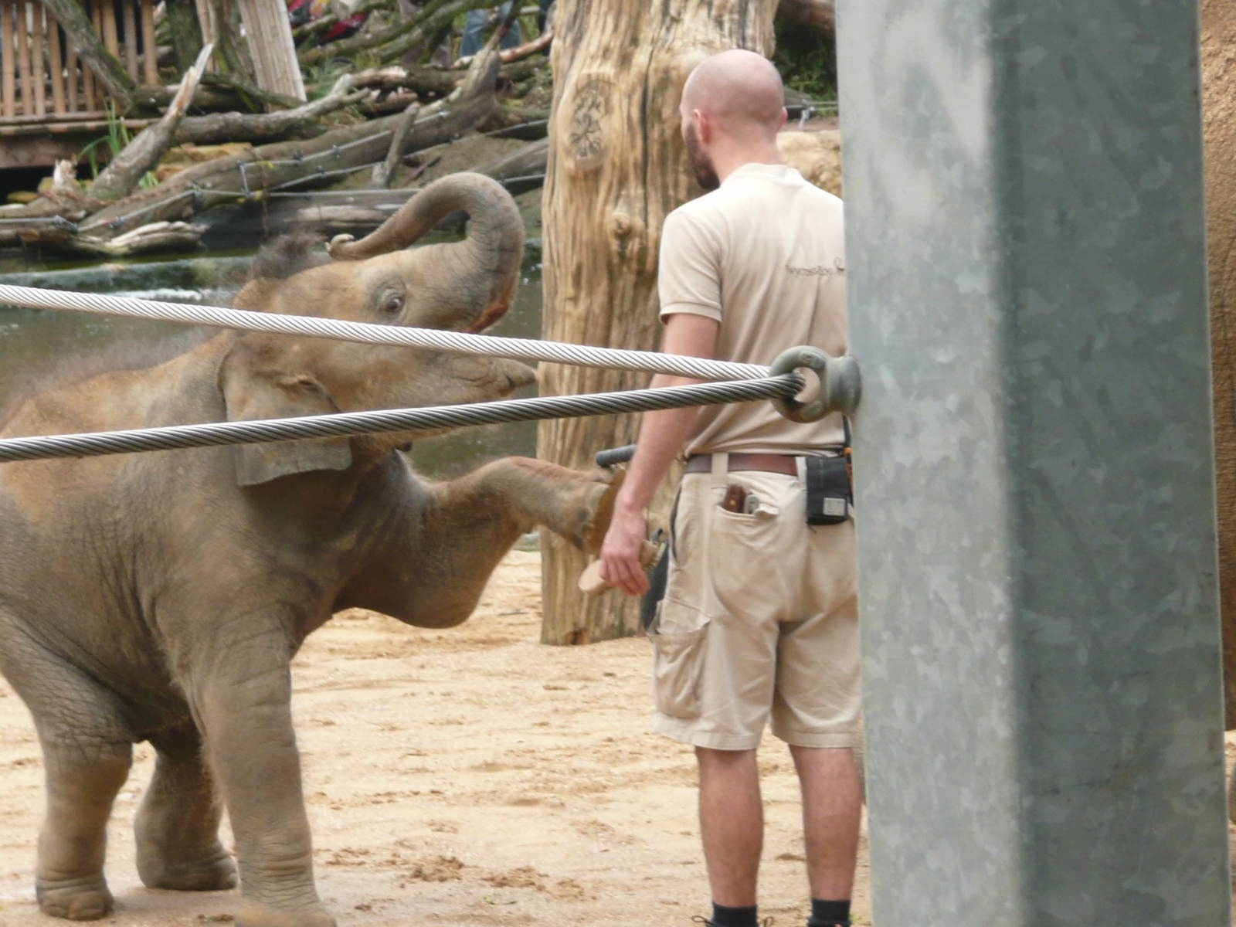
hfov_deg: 7.5
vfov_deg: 5.6
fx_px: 9462
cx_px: 618
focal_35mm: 265
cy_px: 464
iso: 100
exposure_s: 1/100
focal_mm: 29.2
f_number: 4.8
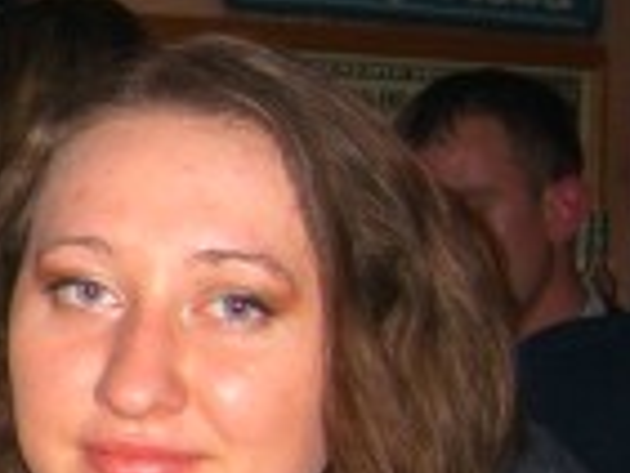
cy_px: 638
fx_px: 2951
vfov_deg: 9.0
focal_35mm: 162
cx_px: -693
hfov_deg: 10.9
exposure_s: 1/60
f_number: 2.8
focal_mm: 7.9
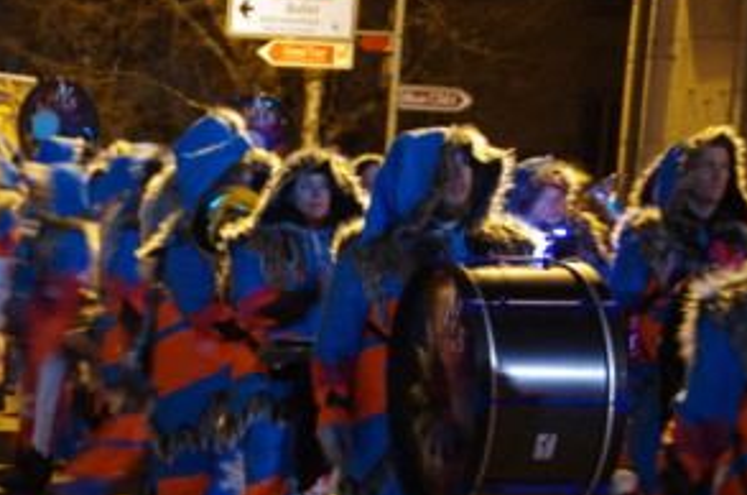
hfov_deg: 16.6
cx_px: 143
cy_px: 305
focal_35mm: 123
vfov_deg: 11.1
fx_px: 2547
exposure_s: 1/8
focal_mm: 48
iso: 3200
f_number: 4.5
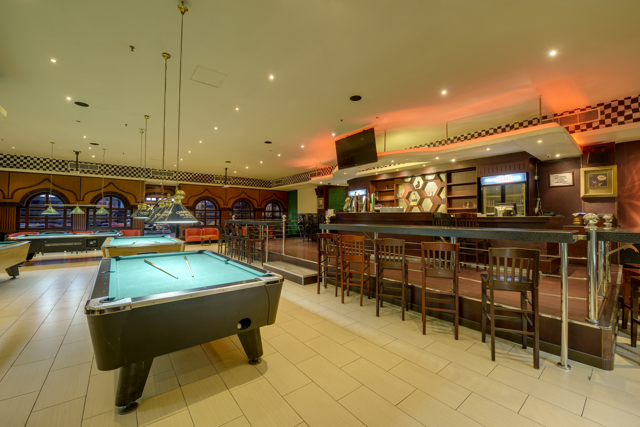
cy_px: 214
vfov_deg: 81.2
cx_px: 320
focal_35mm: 14
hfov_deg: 104.2
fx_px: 249
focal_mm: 14
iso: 250
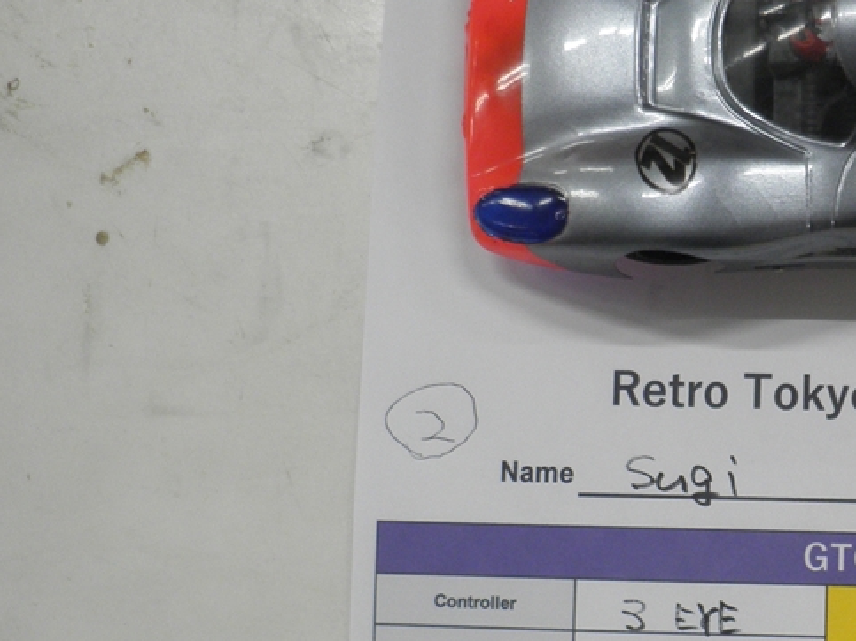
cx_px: 769
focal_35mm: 58
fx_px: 1434
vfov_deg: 24.9
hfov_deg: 31.7
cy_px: 478
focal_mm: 5
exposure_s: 1/30
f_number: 3
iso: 125
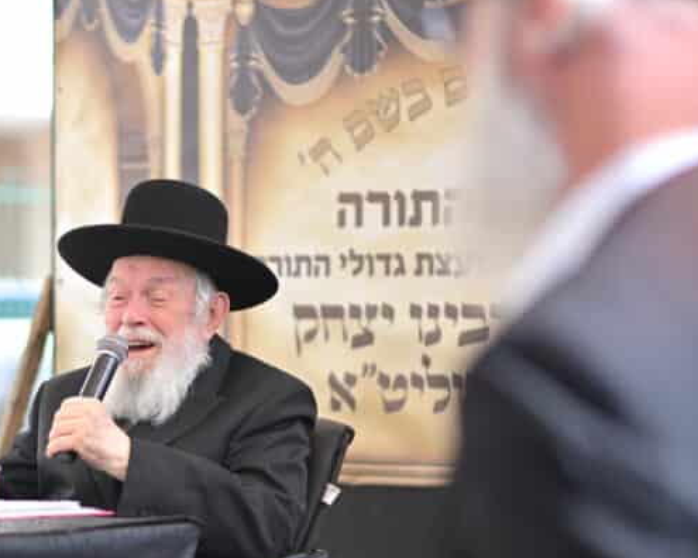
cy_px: 377
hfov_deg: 11.6
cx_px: 106
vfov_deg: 9.4
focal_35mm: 165
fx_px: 3409
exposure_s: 1/640
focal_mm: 85
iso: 64
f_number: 1.8
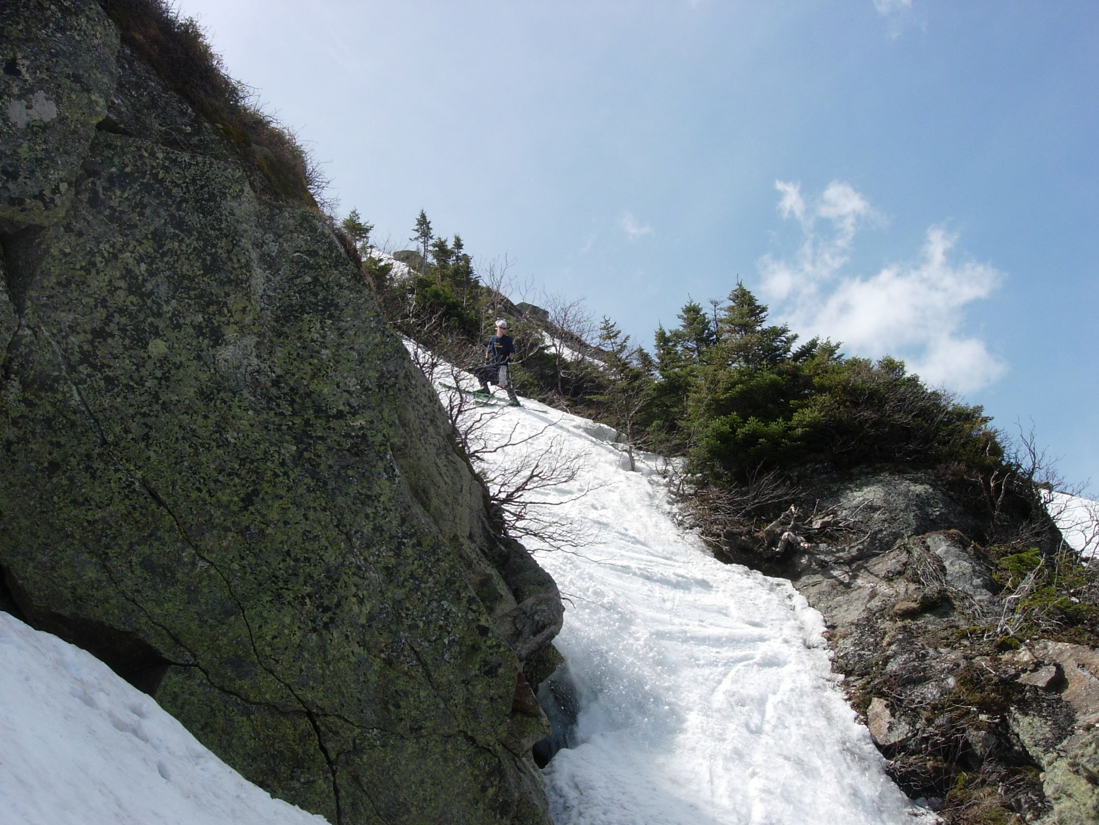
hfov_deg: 49.0
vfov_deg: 37.7
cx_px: 550
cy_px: 412
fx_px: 1206
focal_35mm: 38
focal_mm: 7.8
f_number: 4.8
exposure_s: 1/683
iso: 79
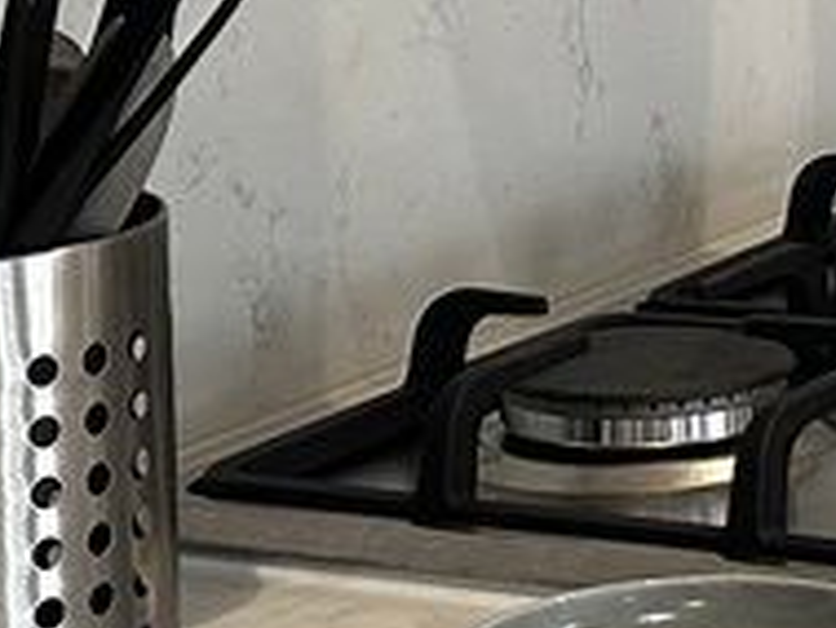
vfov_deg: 9.6
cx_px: 1106
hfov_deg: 12.6
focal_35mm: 152
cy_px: -172
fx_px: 3673
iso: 200
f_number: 1.78
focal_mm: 6.86
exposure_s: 1/120
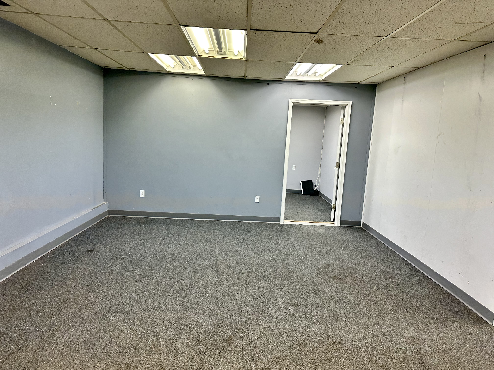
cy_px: 185
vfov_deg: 56.8
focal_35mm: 24
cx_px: 247
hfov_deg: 71.6
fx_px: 343
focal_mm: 6.86
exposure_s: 1/120
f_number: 1.78
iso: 200
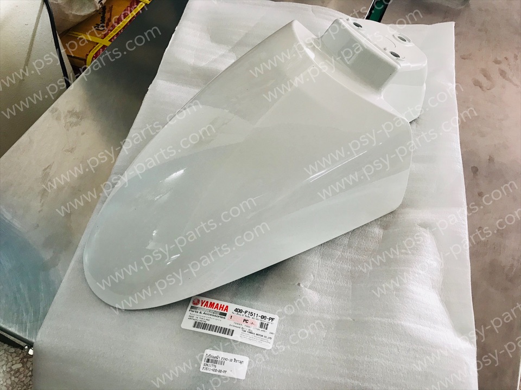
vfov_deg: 49.7
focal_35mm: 28
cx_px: 260
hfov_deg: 63.4
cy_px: 195
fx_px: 421
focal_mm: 3.99
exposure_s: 1/17
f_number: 1.8
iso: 40
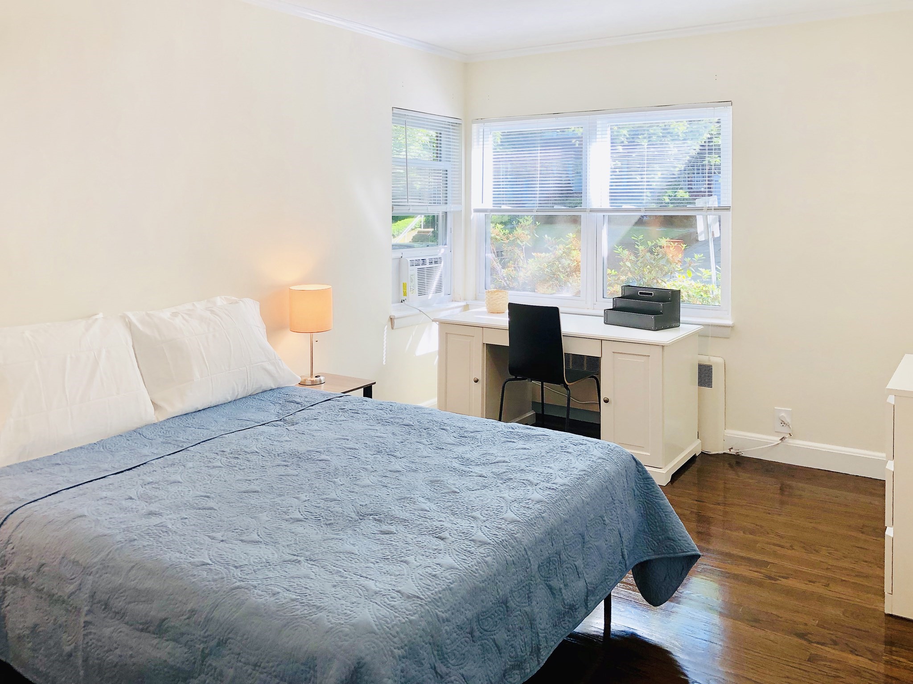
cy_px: 342
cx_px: 456
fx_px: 739
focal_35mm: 28
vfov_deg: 49.7
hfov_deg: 63.4
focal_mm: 3.99
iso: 50
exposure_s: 1/120
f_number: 1.8
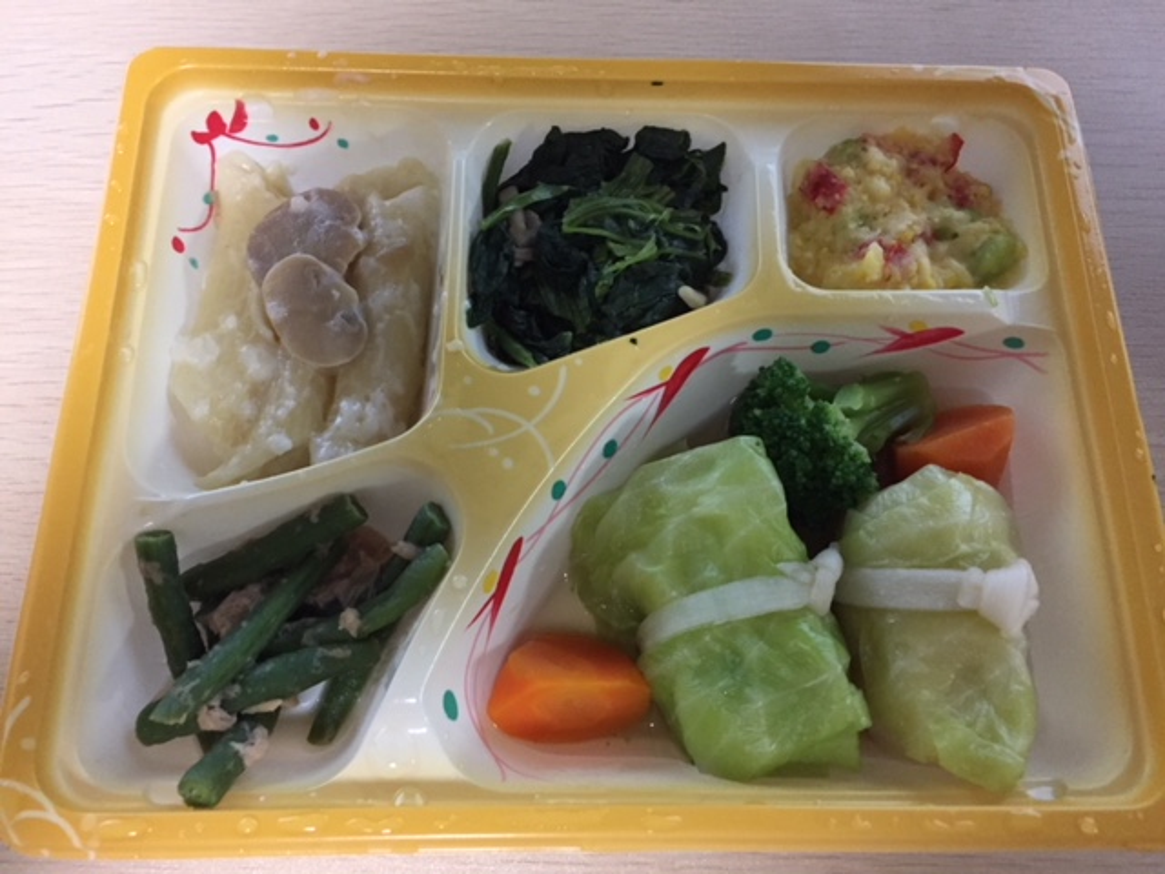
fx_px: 976
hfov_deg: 61.7
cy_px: 437
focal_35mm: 29
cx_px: 582
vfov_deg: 48.2
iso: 250
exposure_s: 1/30
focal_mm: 4.15
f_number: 2.2
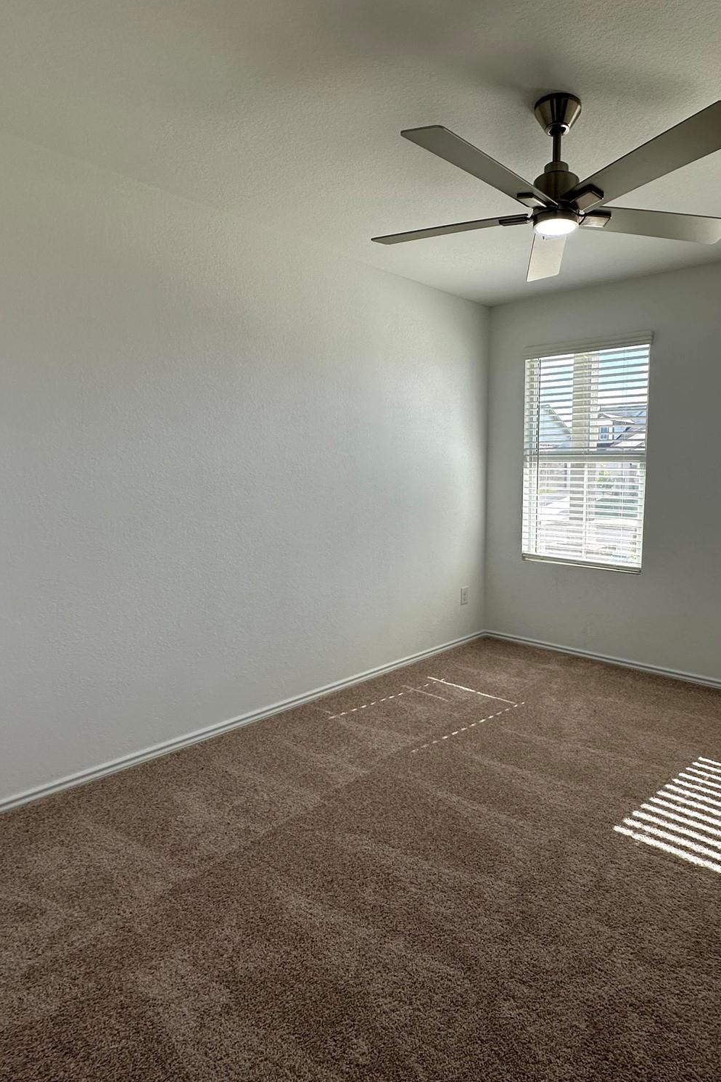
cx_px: 465
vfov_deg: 84.0
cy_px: 530
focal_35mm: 20
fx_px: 601
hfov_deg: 60.8
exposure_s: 1/282
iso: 40
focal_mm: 2.22
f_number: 2.2
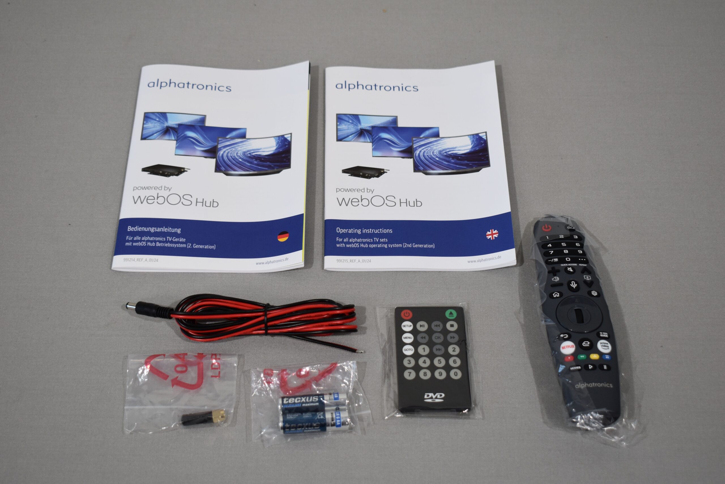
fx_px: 1087
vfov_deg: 25.1
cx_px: 362
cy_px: 242
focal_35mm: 54
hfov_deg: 36.9
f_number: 5.6
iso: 360
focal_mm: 36
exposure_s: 1/125
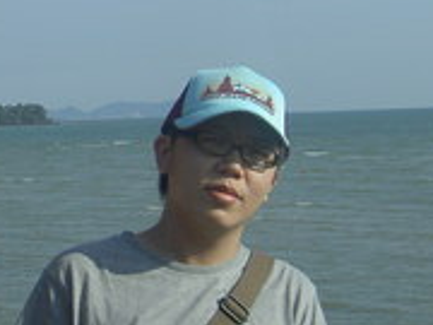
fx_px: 1626
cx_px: 34
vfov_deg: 11.4
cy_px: 60
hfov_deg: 15.0
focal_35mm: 130
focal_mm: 8
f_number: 4.7
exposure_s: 1/588
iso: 100
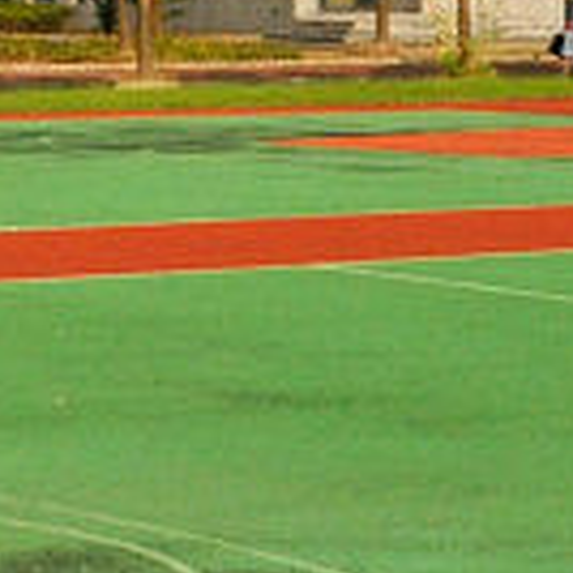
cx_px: 188
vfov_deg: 8.2
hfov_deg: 8.5
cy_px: -549
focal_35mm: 205
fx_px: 3839
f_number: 18
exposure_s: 1/320
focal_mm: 18
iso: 800
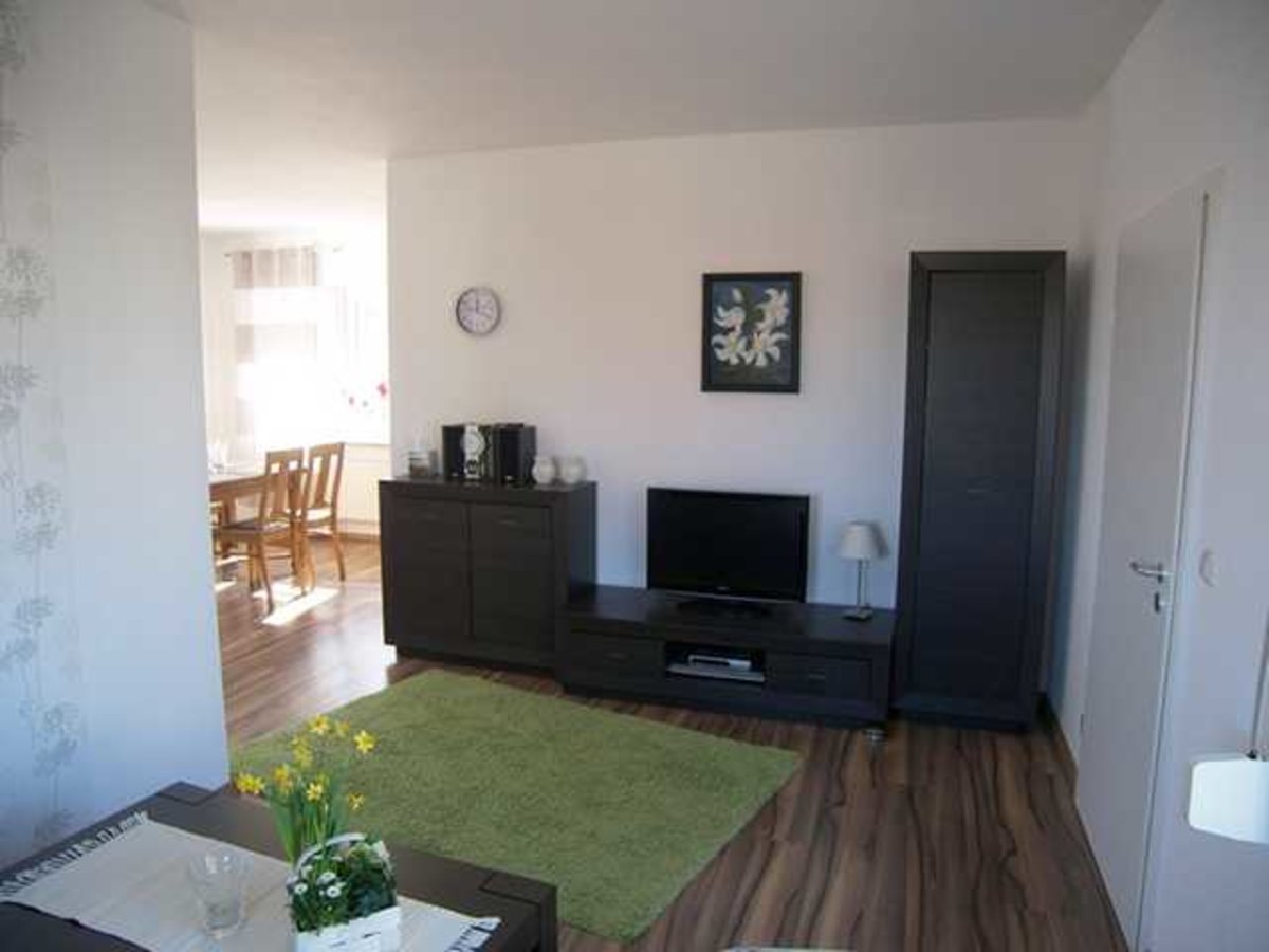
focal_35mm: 24
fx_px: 880
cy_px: 476
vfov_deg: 56.8
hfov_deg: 71.6
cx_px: 634
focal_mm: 5
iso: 80
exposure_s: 1/30
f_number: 2.8
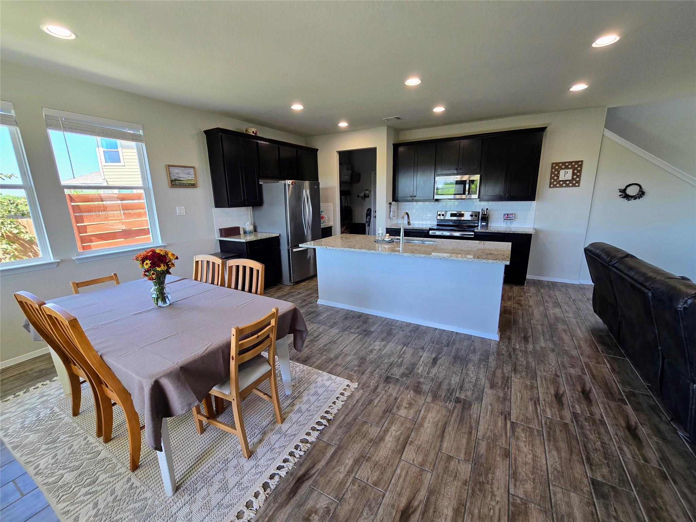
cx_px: 348
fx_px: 261
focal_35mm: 13
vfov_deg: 89.9
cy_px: 261
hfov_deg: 106.2
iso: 100
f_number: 2.2
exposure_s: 1/120
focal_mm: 2.2
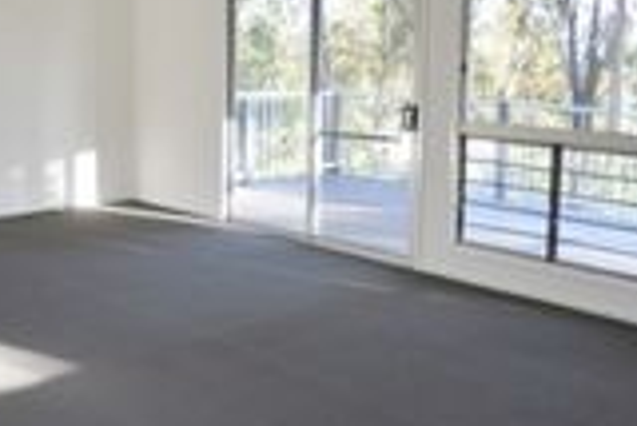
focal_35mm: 44
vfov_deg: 30.1
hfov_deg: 44.4
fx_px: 779
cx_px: 362
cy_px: 113
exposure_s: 1/80
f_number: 4.5
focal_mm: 10
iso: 400
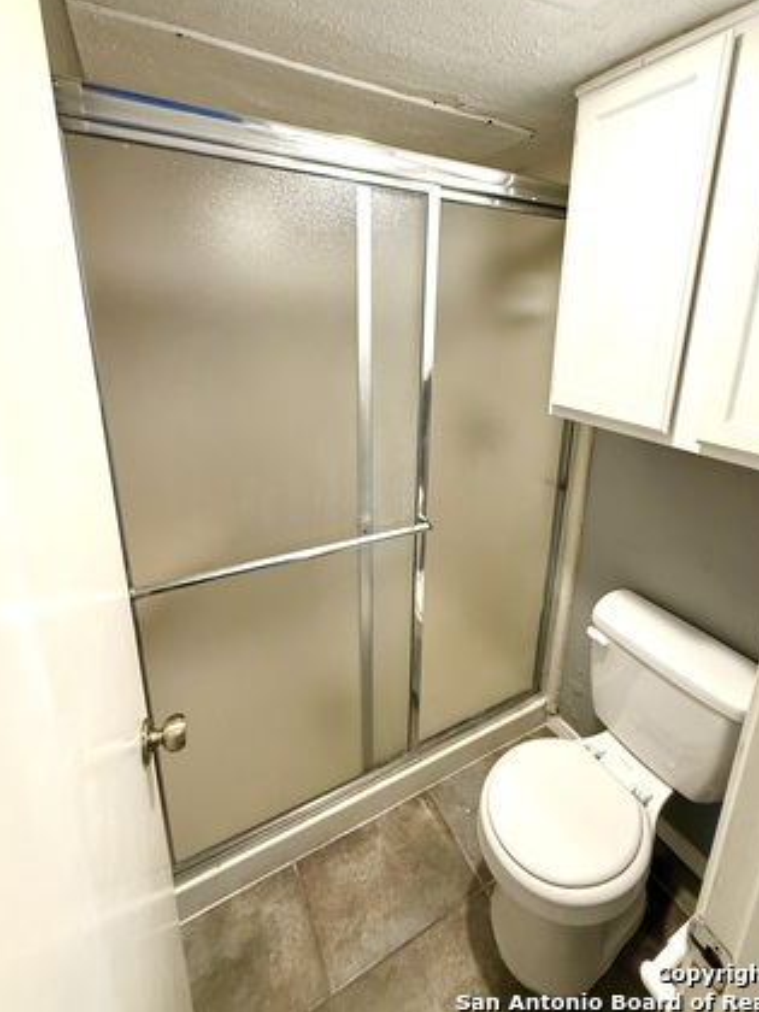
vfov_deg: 93.9
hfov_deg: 77.9
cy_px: 439
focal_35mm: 16
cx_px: 414
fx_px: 468
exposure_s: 1/120
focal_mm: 2.22
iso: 320
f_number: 2.2
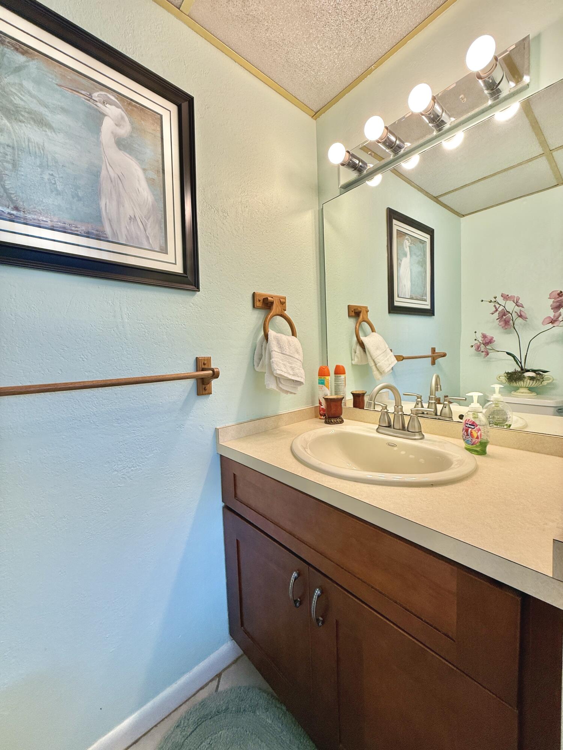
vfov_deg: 102.1
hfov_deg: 85.7
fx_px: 304
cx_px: 282
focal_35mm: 14
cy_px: 375
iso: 80
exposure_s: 1/120
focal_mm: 2.22
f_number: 2.2
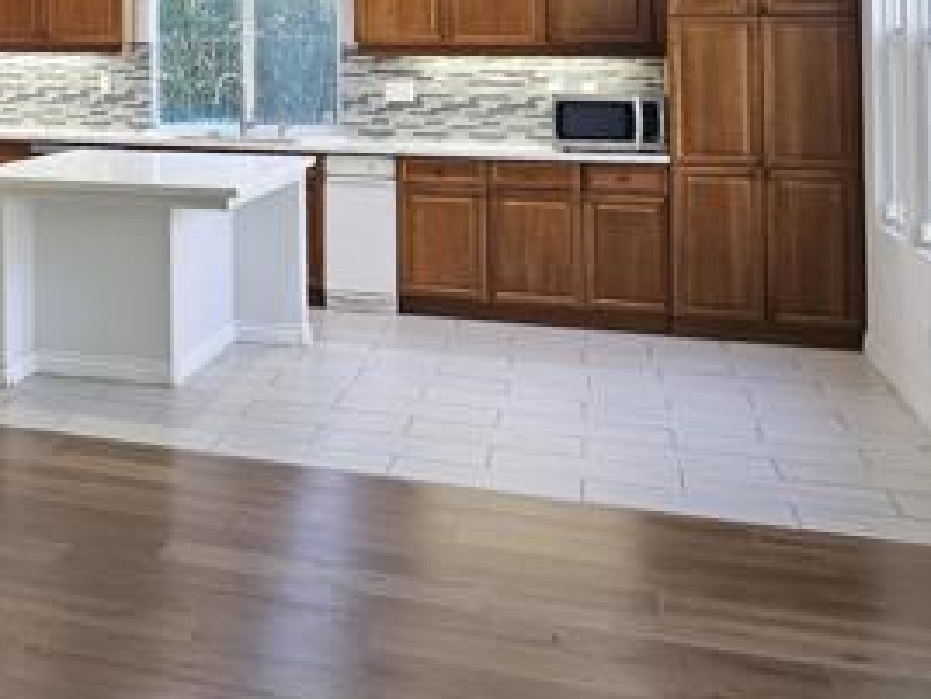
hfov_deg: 30.1
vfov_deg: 25.2
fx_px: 1479
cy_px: -14
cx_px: -170
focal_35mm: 55
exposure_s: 1/120
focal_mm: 6.3
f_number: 1.7
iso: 160
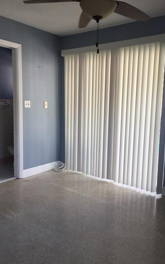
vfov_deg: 61.2
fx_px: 223
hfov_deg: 40.6
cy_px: 132
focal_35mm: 31
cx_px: 88
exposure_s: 1/30
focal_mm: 4.15
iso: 32
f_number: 2.2
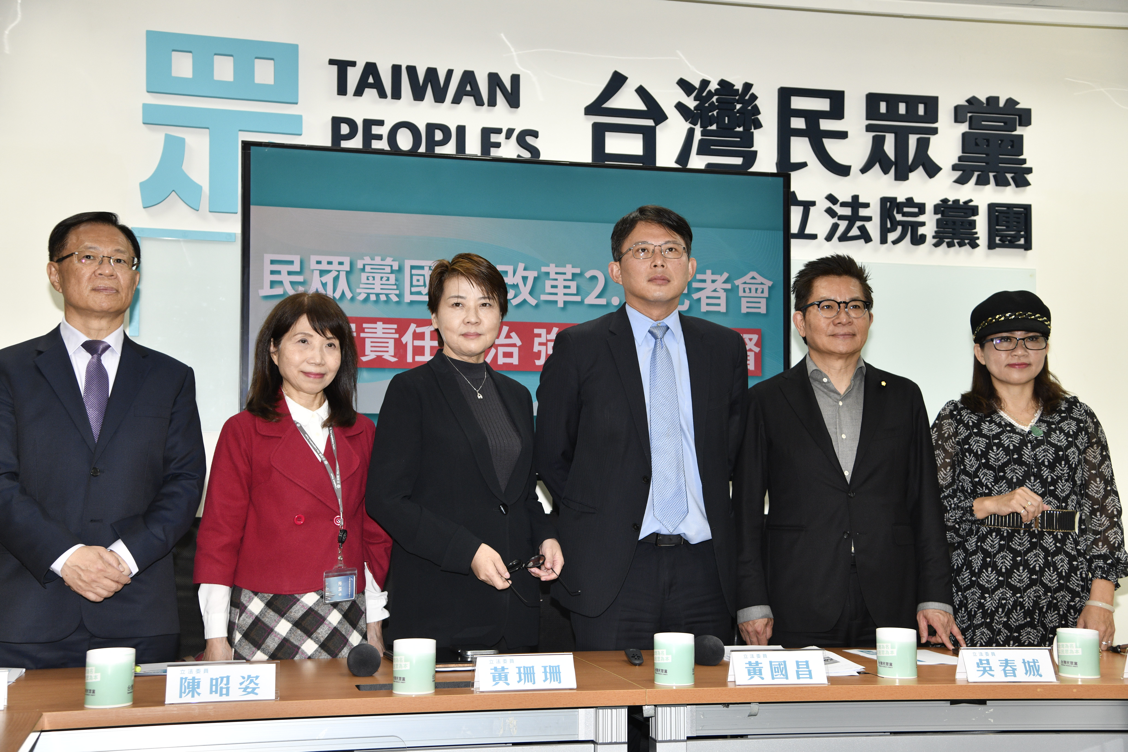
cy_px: 376
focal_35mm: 50
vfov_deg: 27.0
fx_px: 1567
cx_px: 564
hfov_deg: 39.6
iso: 800
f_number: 5.6
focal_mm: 50
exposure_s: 1/125
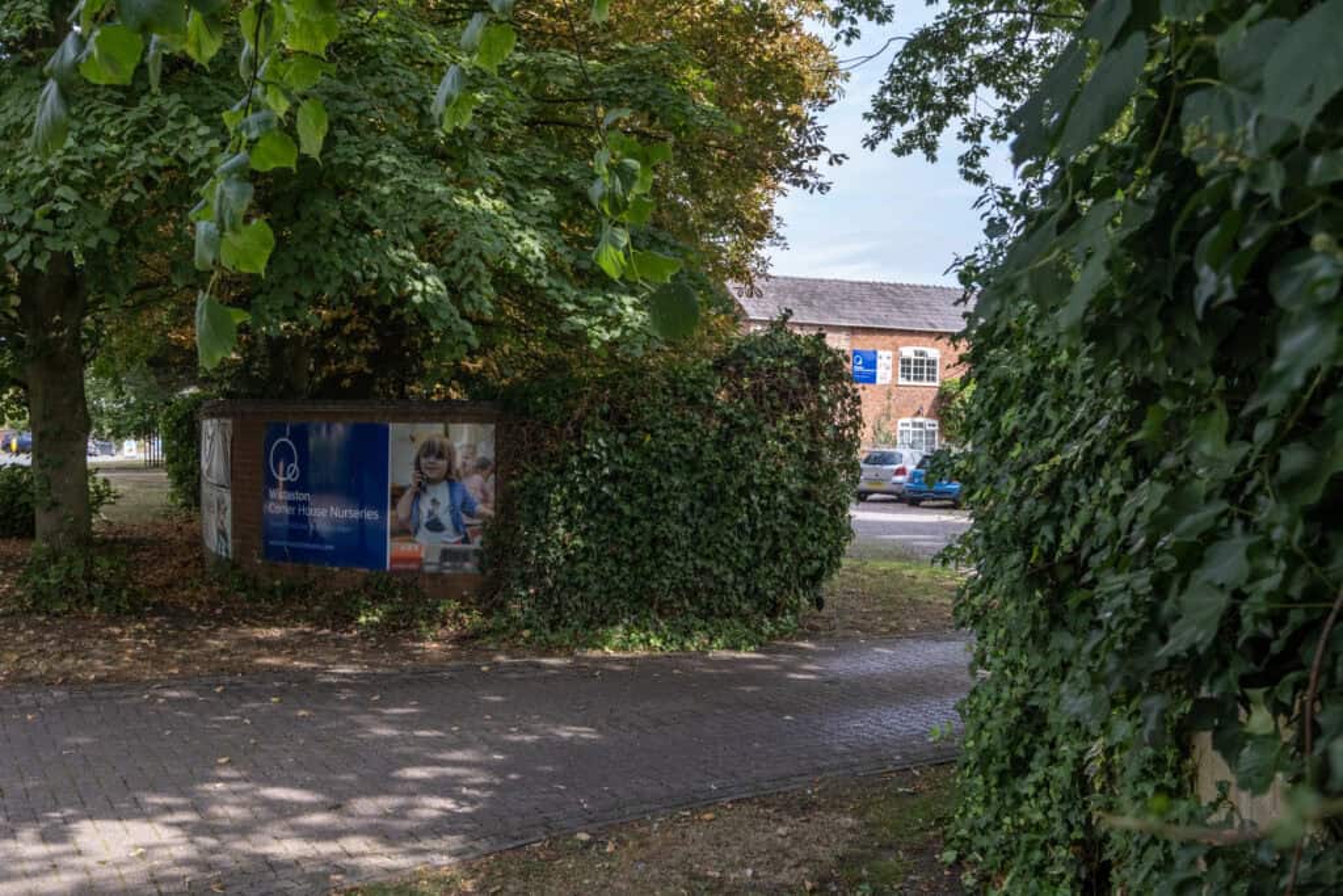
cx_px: 672
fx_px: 1343
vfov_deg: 36.9
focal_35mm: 36
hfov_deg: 53.1
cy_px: 448
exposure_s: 1/400
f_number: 6.4
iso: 320
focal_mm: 24
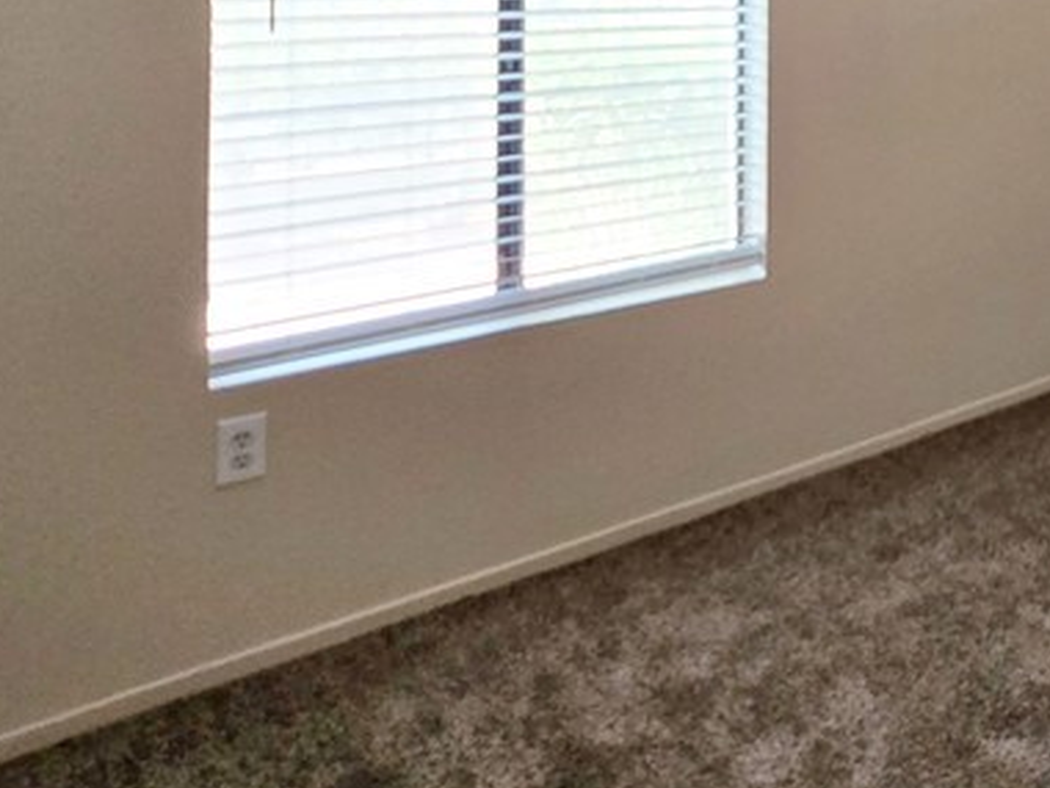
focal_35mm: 35
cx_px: 1042
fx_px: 1062
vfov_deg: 35.4
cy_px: -58
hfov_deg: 44.9
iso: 200
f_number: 2.2
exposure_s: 1/60
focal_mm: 2.2
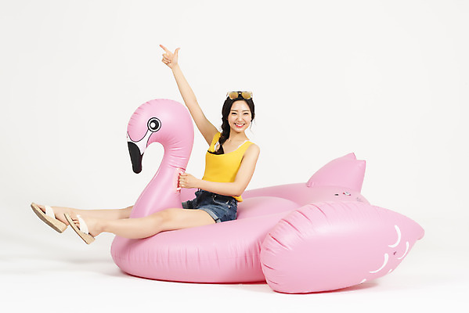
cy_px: 156
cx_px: 234
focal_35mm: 65
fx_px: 847
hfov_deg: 30.9
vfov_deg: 20.9
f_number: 16
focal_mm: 65
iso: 100
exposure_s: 1/125
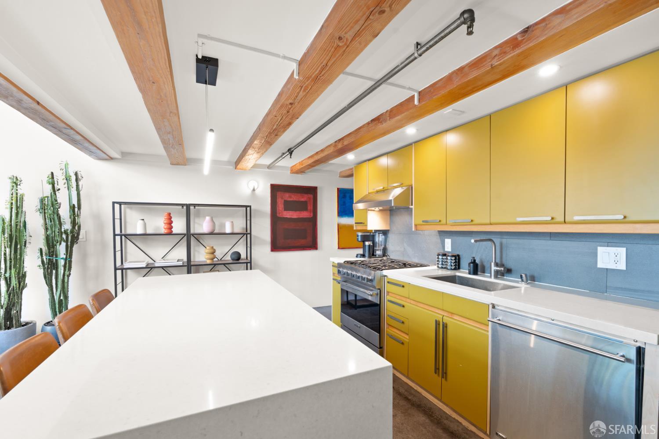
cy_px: 220
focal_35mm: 16
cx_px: 330
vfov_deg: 73.7
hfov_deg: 96.7
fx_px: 293
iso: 100
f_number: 8
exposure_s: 2.5
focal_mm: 16
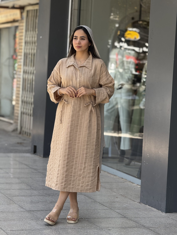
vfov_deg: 16.4
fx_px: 818
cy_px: 118
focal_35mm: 120
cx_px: 88
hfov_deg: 12.3
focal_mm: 15.66
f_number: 2.8
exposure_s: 1/183
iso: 64
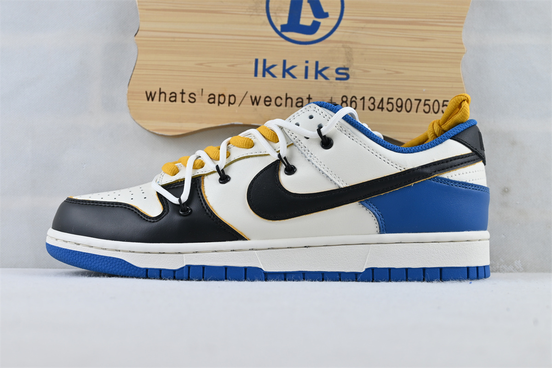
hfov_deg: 41.7
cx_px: 276
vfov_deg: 28.5
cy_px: 184
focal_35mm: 47
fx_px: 724
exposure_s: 1/50
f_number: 5
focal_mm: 31.5
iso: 100
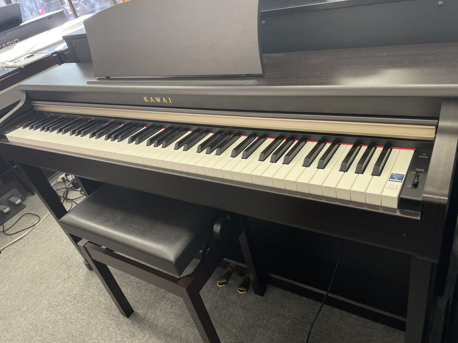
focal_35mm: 26
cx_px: 229
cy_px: 172
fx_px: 344
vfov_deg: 53.1
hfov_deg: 67.3
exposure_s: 1/100
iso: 100
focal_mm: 4.2
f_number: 1.6
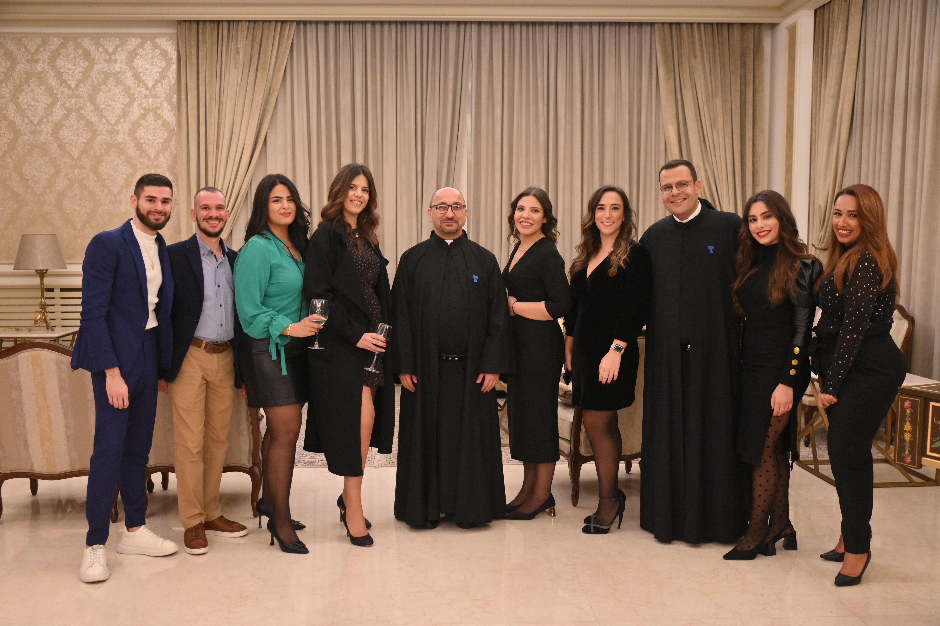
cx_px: 470
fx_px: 992
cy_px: 313
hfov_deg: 50.7
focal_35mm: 38
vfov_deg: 35.0
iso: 5000
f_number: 5.6
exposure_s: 1/100
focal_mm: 38
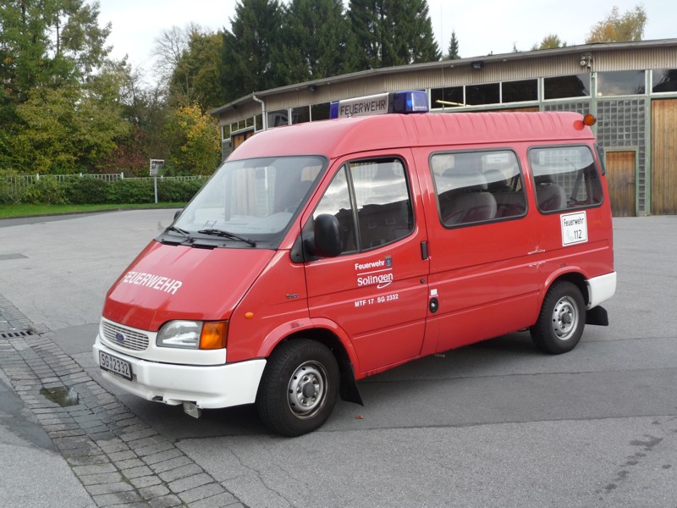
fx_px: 743
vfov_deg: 37.7
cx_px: 338
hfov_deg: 49.0
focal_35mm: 38
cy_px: 254
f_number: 3.8
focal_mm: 6.3
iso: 100
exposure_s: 1/100
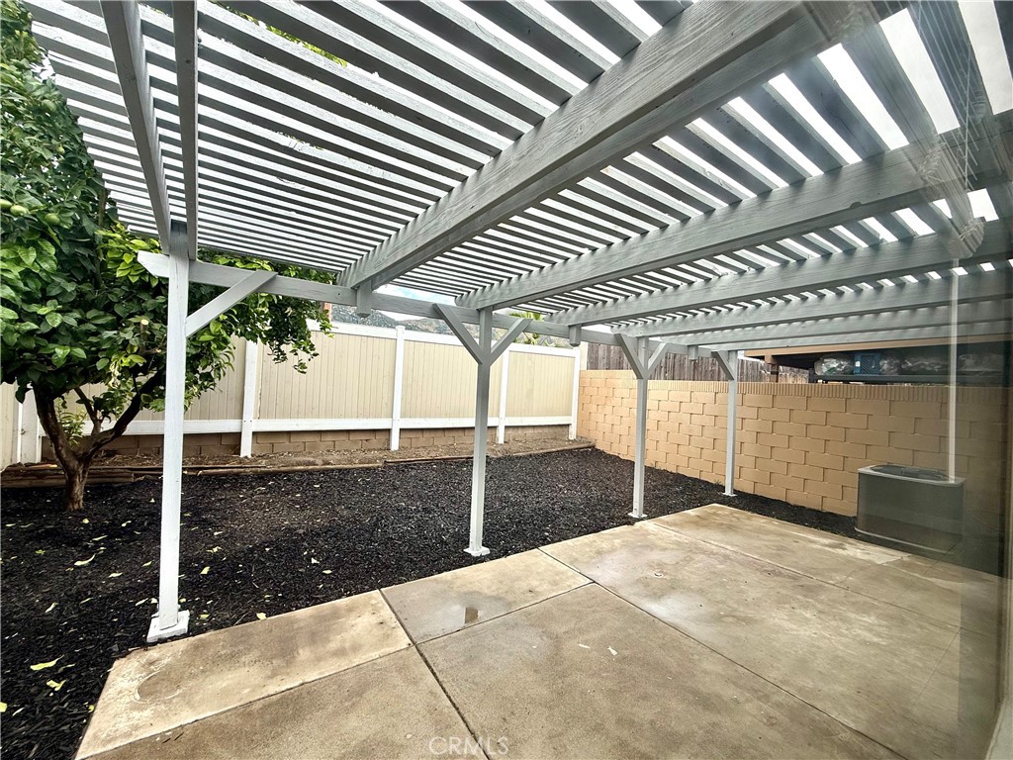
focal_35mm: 14
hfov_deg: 102.1
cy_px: 380
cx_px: 506
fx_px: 410
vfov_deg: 85.7
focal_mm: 2.22
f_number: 2.2
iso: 50
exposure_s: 1/479
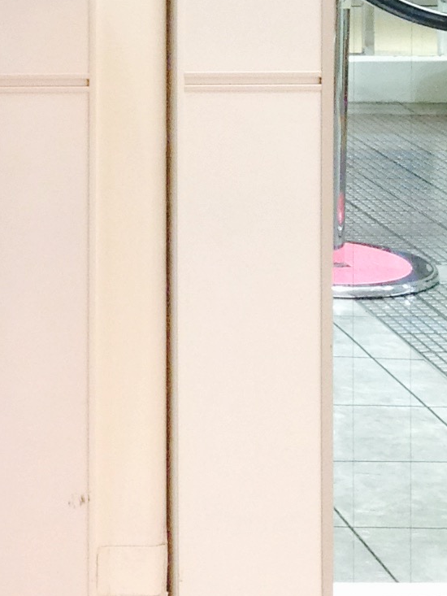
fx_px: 2530
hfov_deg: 9.6
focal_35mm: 147
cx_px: -346
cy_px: -136
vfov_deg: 13.1
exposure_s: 1/20
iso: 100
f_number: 2.4
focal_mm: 4.12
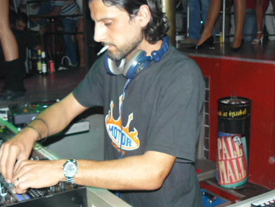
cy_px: 105
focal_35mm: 50
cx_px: 156
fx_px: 397
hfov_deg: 38.1
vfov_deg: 29.1
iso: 160
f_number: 2.8
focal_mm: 6
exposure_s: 1/25
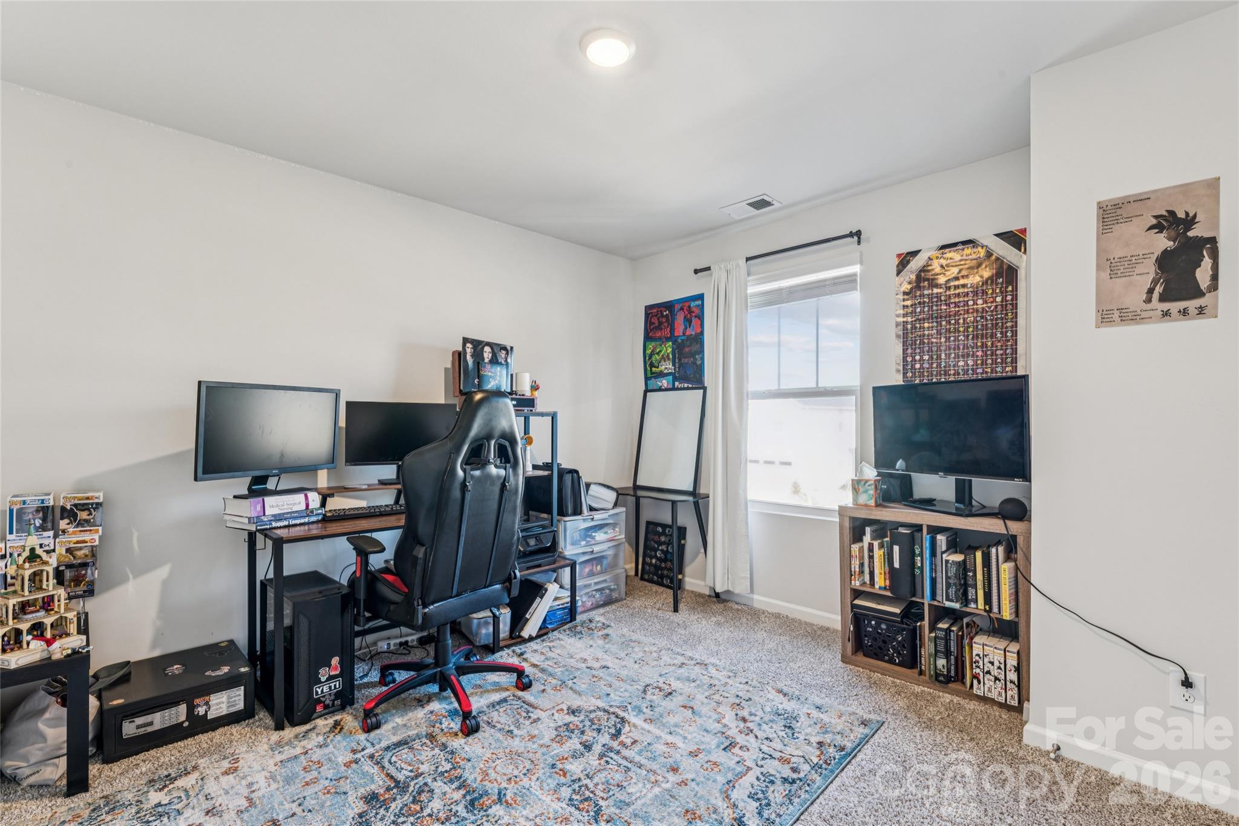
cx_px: 620
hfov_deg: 95.3
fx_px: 564
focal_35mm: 16
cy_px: 413
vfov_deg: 72.4
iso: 100
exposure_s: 1.3
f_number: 13
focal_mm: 16.4
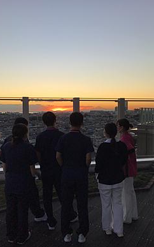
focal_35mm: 34
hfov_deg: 37.3
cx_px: 77
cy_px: 123
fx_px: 228
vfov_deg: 56.7
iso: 25
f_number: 2.4
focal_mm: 3.3
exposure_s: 1/234
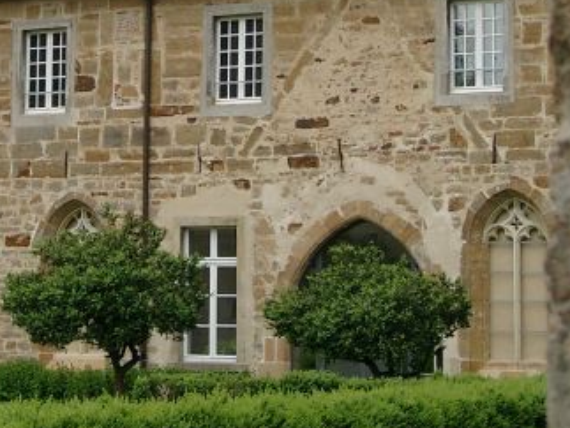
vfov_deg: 10.4
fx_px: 2324
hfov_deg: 13.9
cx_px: 95
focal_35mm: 141
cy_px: -32
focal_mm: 11.76
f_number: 4
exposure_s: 1/185
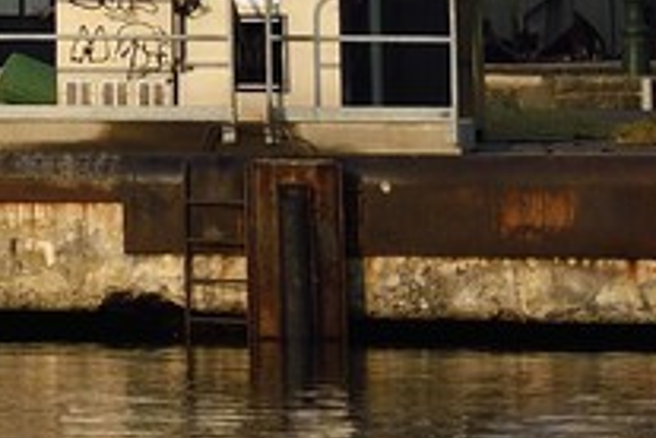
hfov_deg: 2.0
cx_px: -1683
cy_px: -920
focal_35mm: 1005
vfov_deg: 1.4
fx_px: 18312
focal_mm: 130
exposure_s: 1/320
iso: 200
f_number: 9
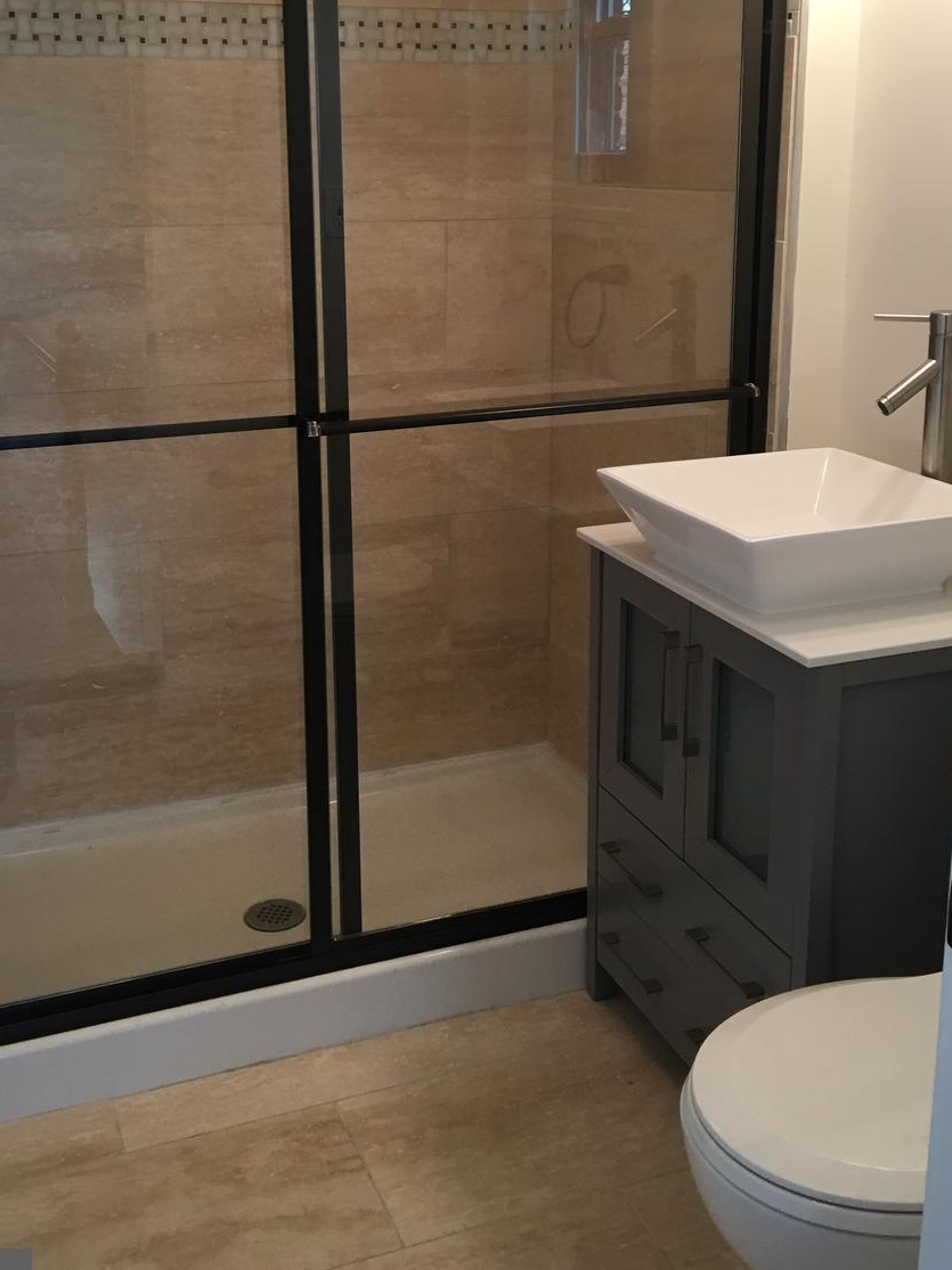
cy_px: 466
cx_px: 404
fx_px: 1467
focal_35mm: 40
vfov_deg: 46.3
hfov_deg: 35.9
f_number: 2.2
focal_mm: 4.15
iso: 40
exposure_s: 1/30
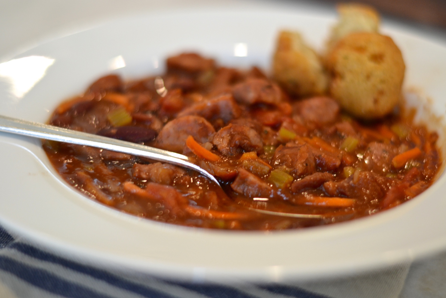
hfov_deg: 26.6
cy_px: 150
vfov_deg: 18.0
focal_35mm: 76
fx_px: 942
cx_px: 224
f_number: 2.2
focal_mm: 50
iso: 400
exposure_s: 1/60
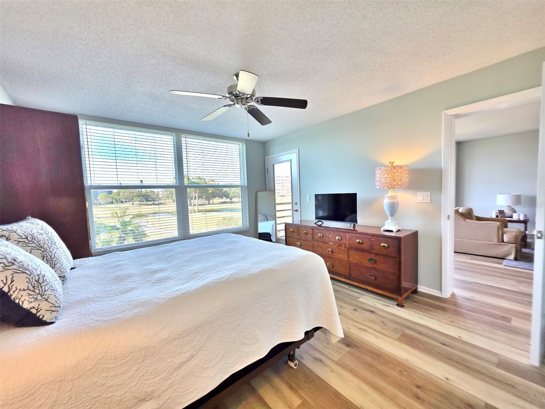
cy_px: 204
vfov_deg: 89.9
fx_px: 205
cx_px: 272
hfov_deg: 106.2
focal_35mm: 13
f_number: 1.9
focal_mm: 2.2
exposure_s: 1/120
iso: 40
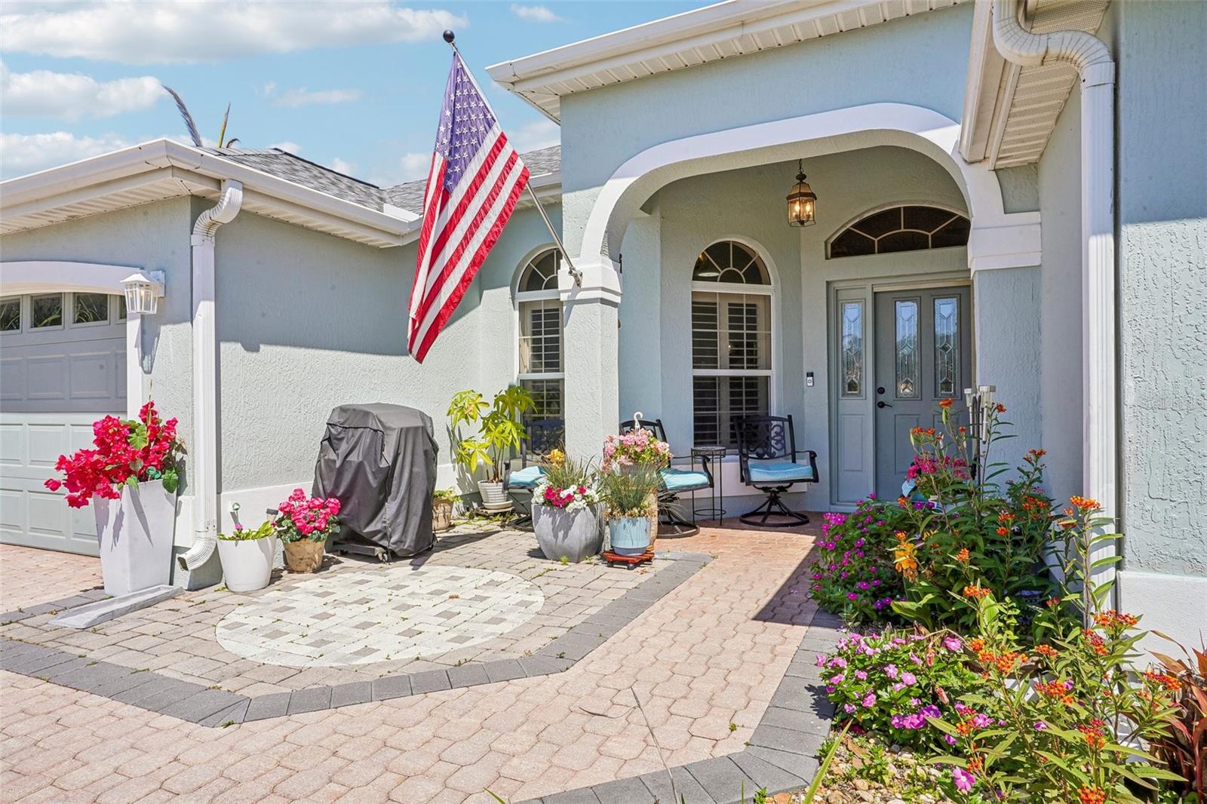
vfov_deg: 59.5
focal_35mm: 21
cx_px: 604
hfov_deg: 81.2
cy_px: 402
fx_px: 704
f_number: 20
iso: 100
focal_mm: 21
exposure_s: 1/50
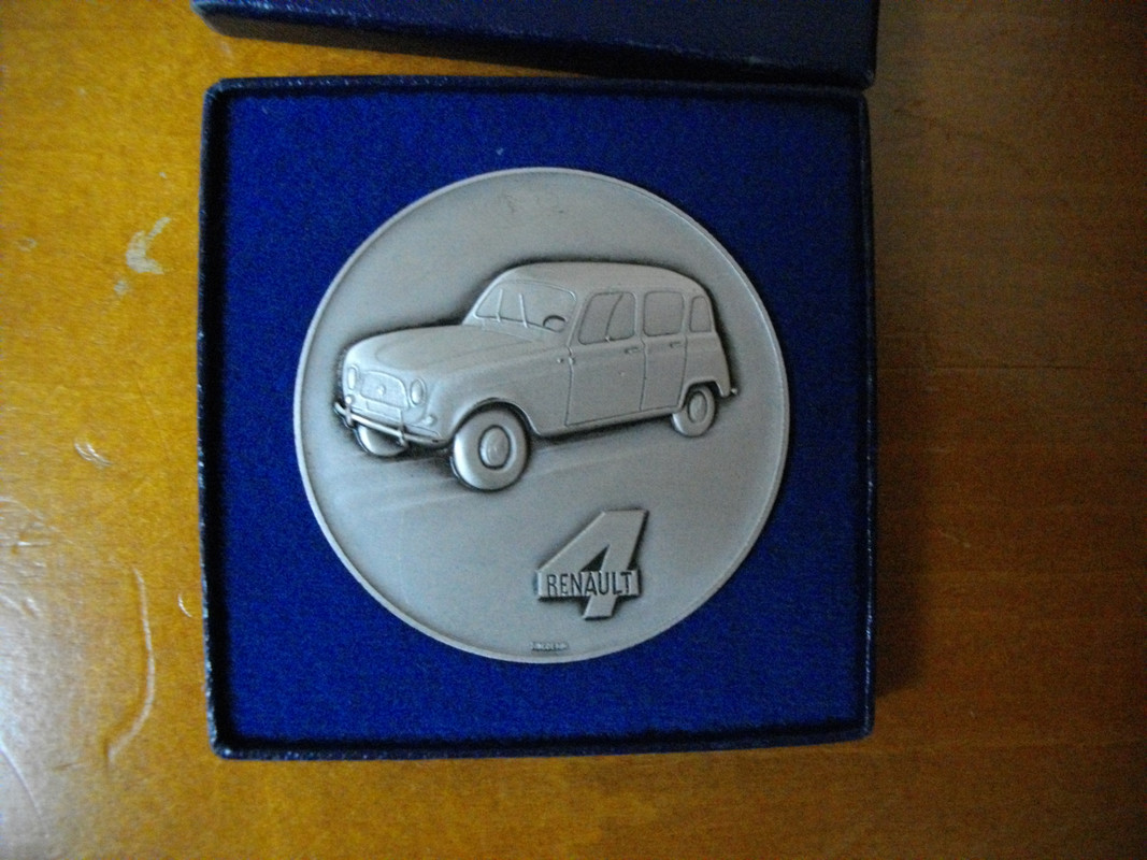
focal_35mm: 31
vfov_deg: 45.4
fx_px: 1027
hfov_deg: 58.4
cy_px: 430
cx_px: 574
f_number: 2.9
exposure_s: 1/30
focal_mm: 5.7
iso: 800
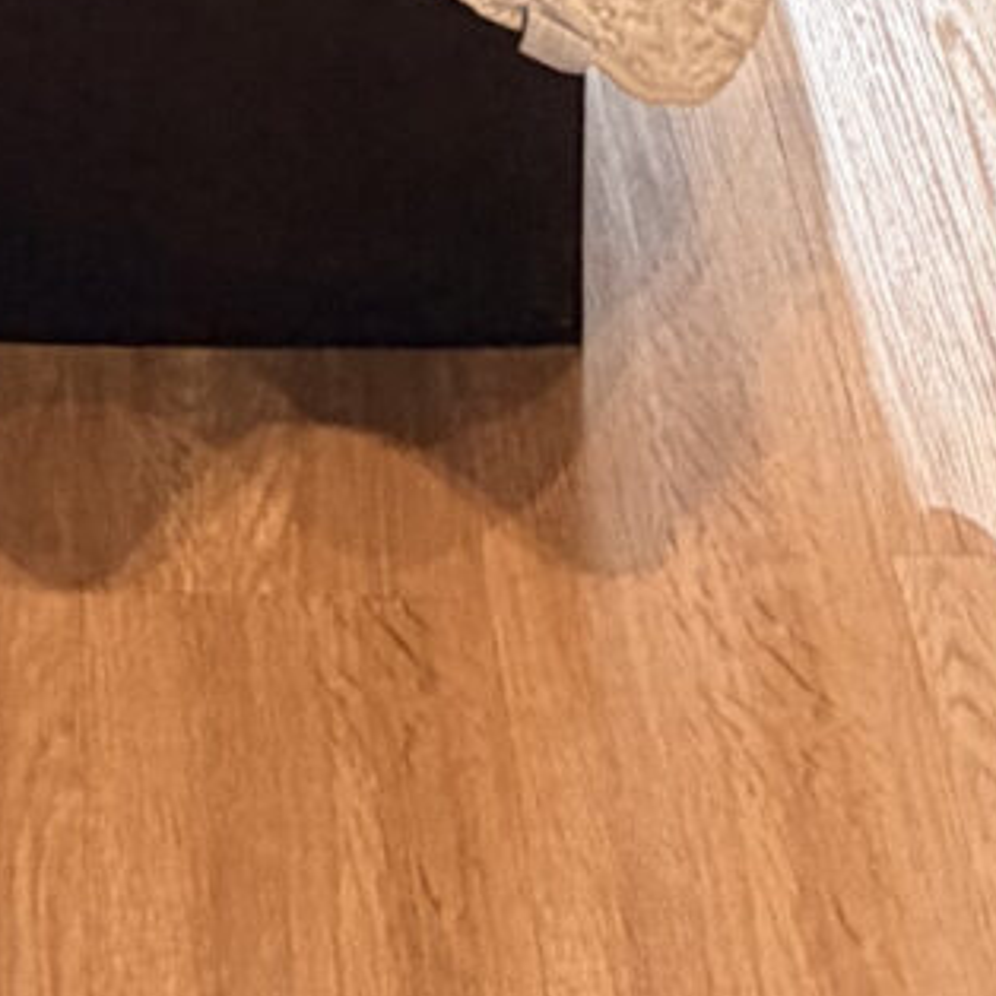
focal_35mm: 101
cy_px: -2176
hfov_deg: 16.7
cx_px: -98
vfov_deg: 10.5
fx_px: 3288
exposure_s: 1/120
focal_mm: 2.22
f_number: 2.2
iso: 80
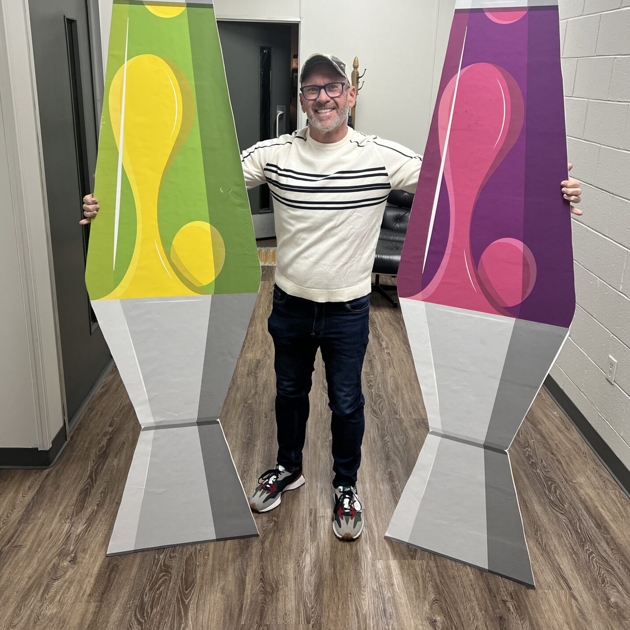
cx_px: 314
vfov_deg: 52.2
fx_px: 638
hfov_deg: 52.5
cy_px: 253
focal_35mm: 31
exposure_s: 1/120
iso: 125
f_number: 1.5
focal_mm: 5.7
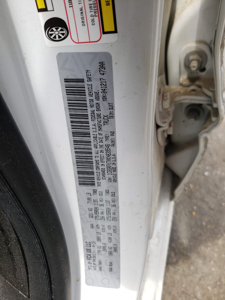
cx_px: 112
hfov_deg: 53.1
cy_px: 150
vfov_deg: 67.3
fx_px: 225
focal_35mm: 26
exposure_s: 1/769
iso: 50
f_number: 1.5
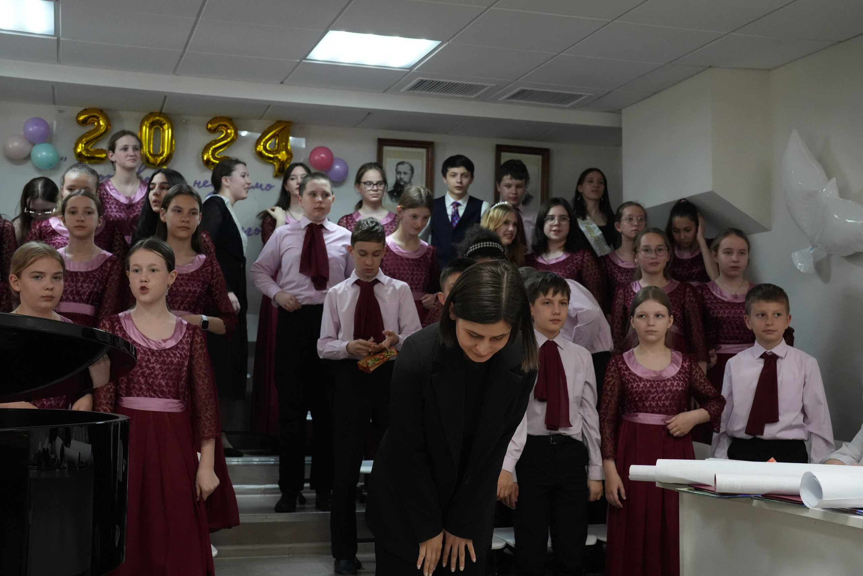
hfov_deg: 39.6
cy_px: 288
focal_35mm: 50
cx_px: 432
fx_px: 1199
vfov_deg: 27.0
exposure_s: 1/320
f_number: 6.3
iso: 6400
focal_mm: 50
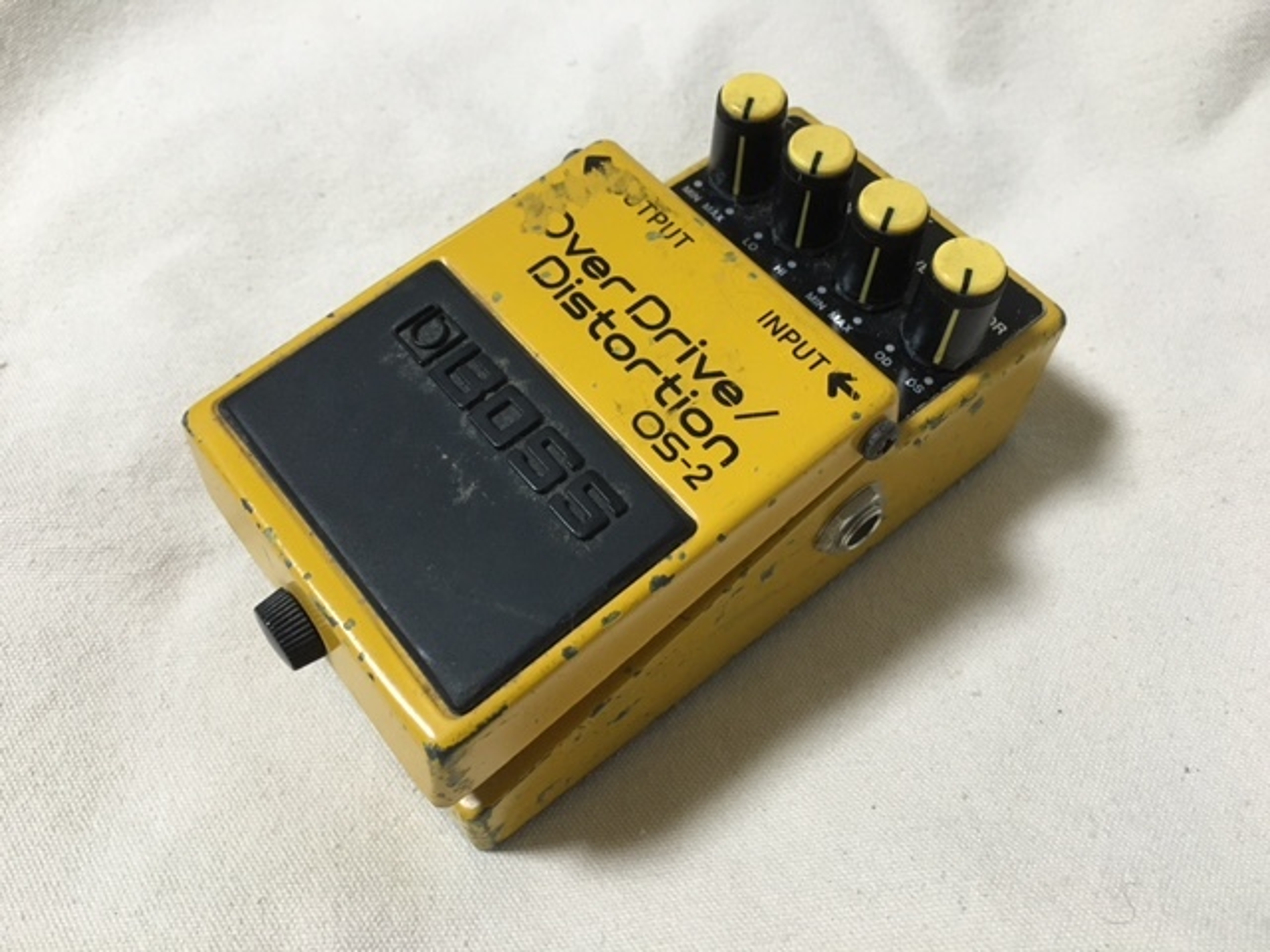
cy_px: 476
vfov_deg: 48.2
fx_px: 1064
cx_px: 635
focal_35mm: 29
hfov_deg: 61.7
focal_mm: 4.15
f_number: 2.2
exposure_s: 1/33
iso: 160
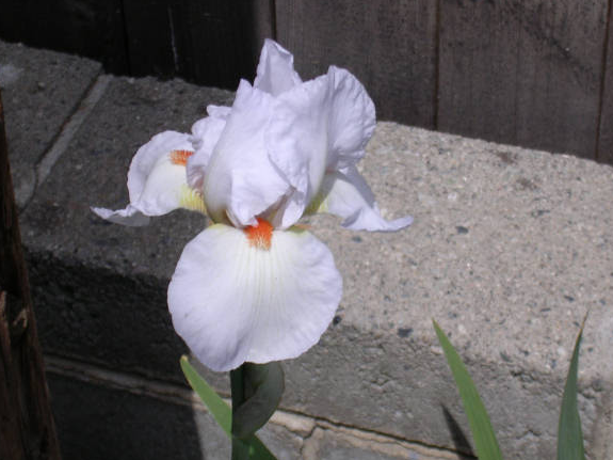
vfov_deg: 11.6
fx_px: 2266
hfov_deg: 15.4
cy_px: 252
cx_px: 294
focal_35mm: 128
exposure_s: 1/613
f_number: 4.9
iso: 100
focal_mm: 17.4
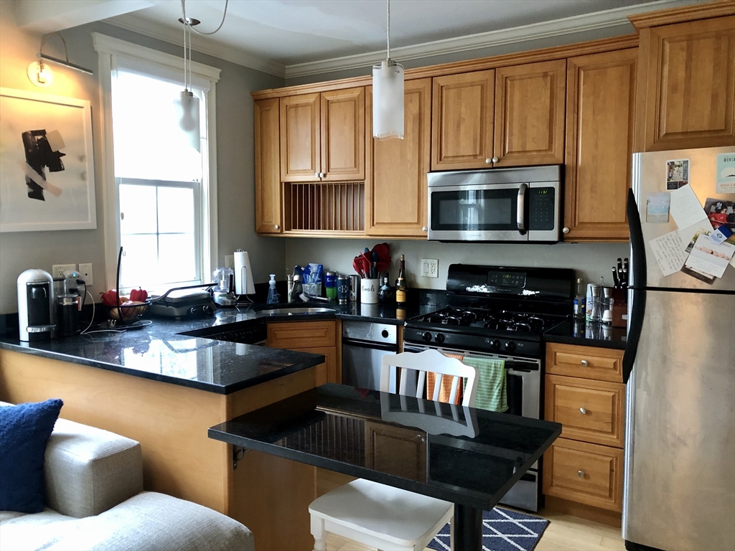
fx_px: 595
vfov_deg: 49.7
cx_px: 368
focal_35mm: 28
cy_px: 276
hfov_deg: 63.4
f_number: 1.8
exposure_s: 1/15
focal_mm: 4
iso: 80
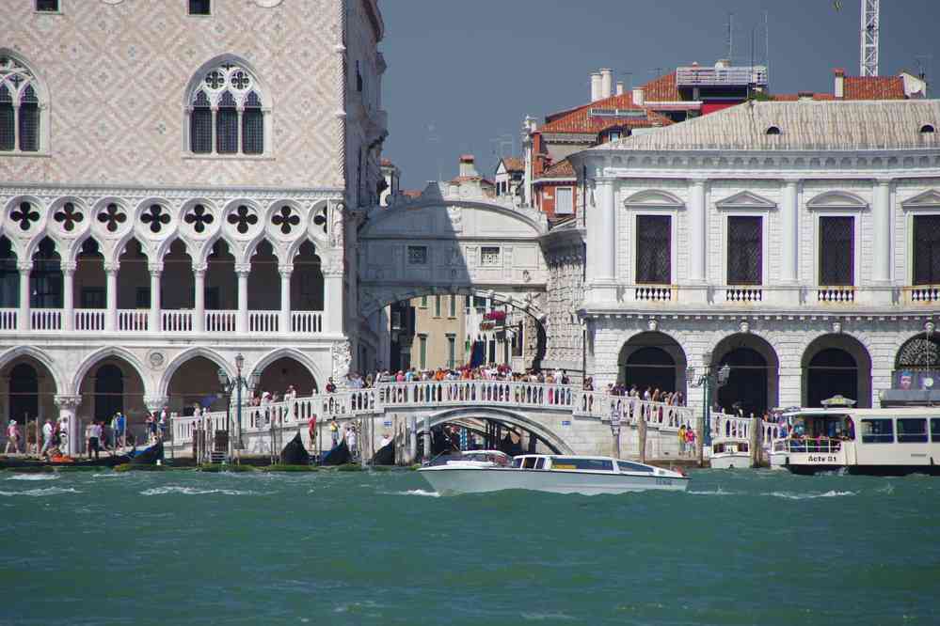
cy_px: 313
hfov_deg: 5.5
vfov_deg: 3.7
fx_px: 9791
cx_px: 470
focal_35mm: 375
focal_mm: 250
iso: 400
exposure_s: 1/320
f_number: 10
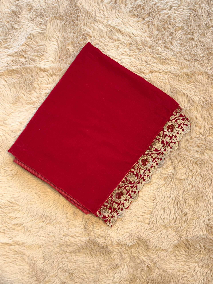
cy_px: 142
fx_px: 394
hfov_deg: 30.3
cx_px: 106
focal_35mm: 48
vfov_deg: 39.7
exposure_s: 1/310
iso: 50
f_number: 1.78
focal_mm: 6.76
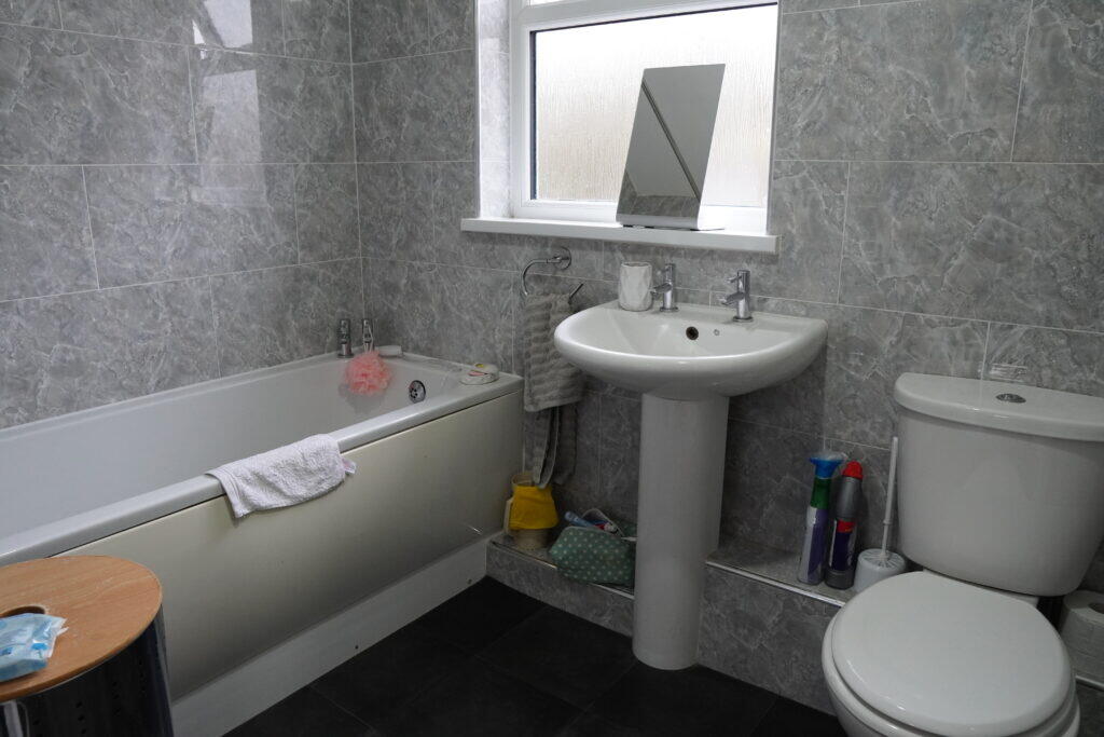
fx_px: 736
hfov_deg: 73.7
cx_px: 552
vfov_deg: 53.1
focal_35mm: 24
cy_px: 368
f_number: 4
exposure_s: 1/160
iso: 1600
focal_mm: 16
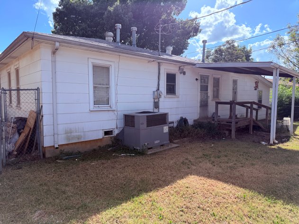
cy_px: 112
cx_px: 150
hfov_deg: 71.6
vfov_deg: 56.8
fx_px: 207
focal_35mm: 24
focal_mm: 6.76
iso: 100
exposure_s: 1/2703
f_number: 1.78
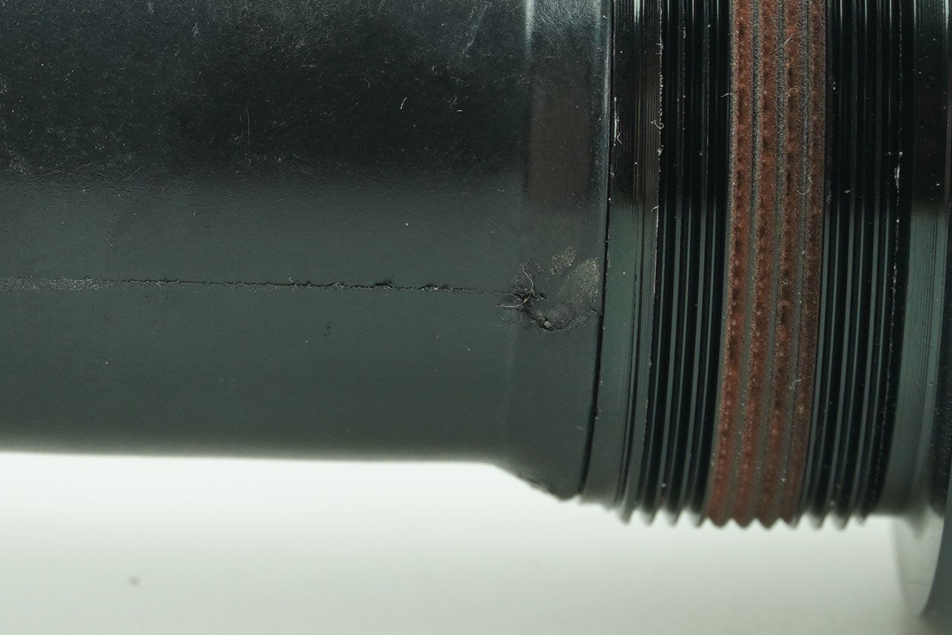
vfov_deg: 3.0
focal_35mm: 463
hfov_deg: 4.5
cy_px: 160
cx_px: 227
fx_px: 12244
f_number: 8
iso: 100
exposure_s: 1/6
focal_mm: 82
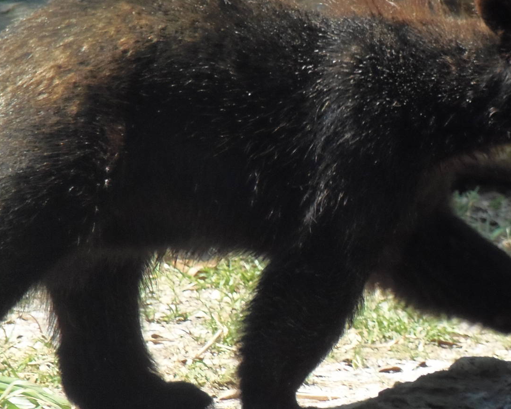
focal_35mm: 978
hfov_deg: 2.0
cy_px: 202
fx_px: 14794
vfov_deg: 1.6
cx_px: 370
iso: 250
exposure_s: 1/320
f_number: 5.3
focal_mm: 126.2
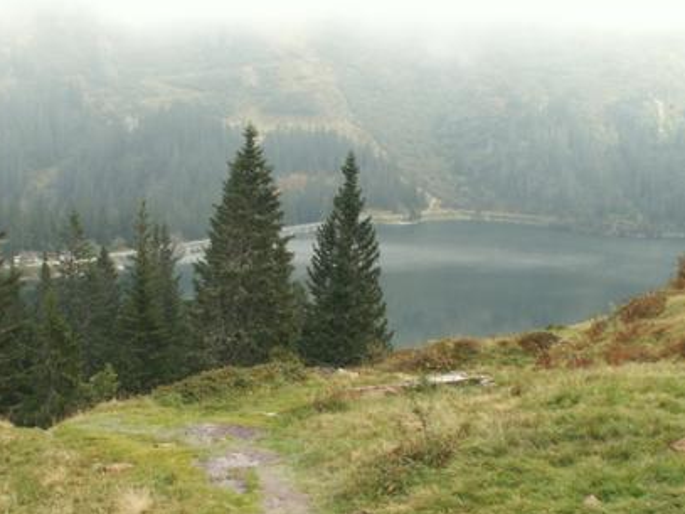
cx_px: 279
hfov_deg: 34.8
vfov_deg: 26.5
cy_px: 278
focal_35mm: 55
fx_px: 1088
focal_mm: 5.86
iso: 50
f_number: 7.1
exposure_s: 1/30
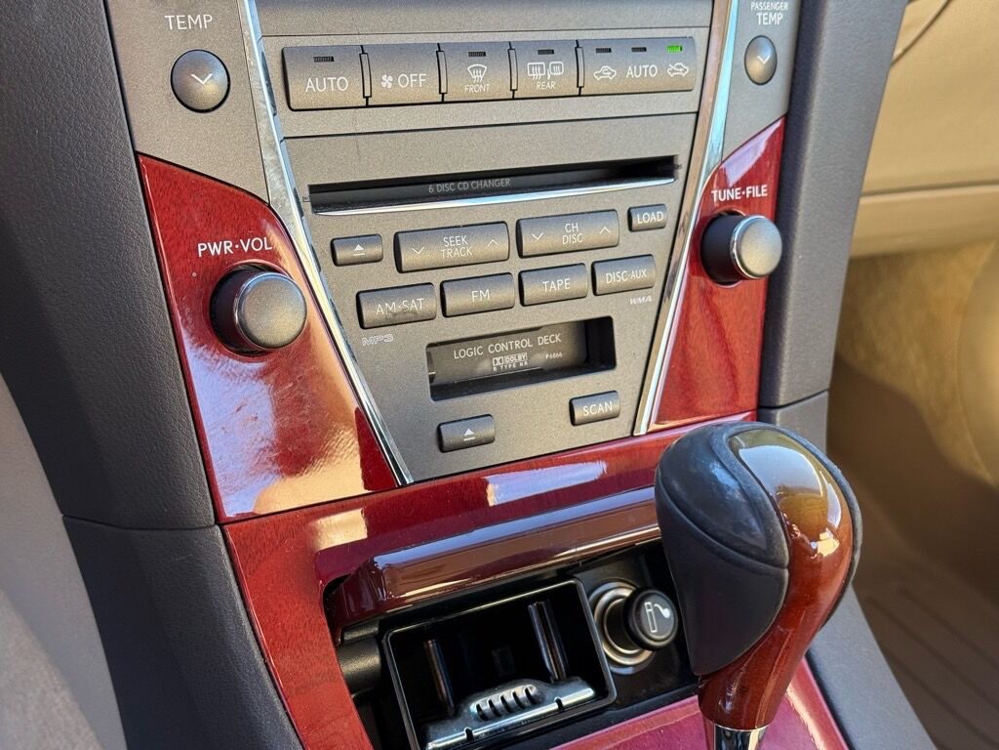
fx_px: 1385
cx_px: 500
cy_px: 375
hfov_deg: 39.7
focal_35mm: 48
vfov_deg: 30.3
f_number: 1.78
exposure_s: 1/122
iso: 80
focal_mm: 6.76
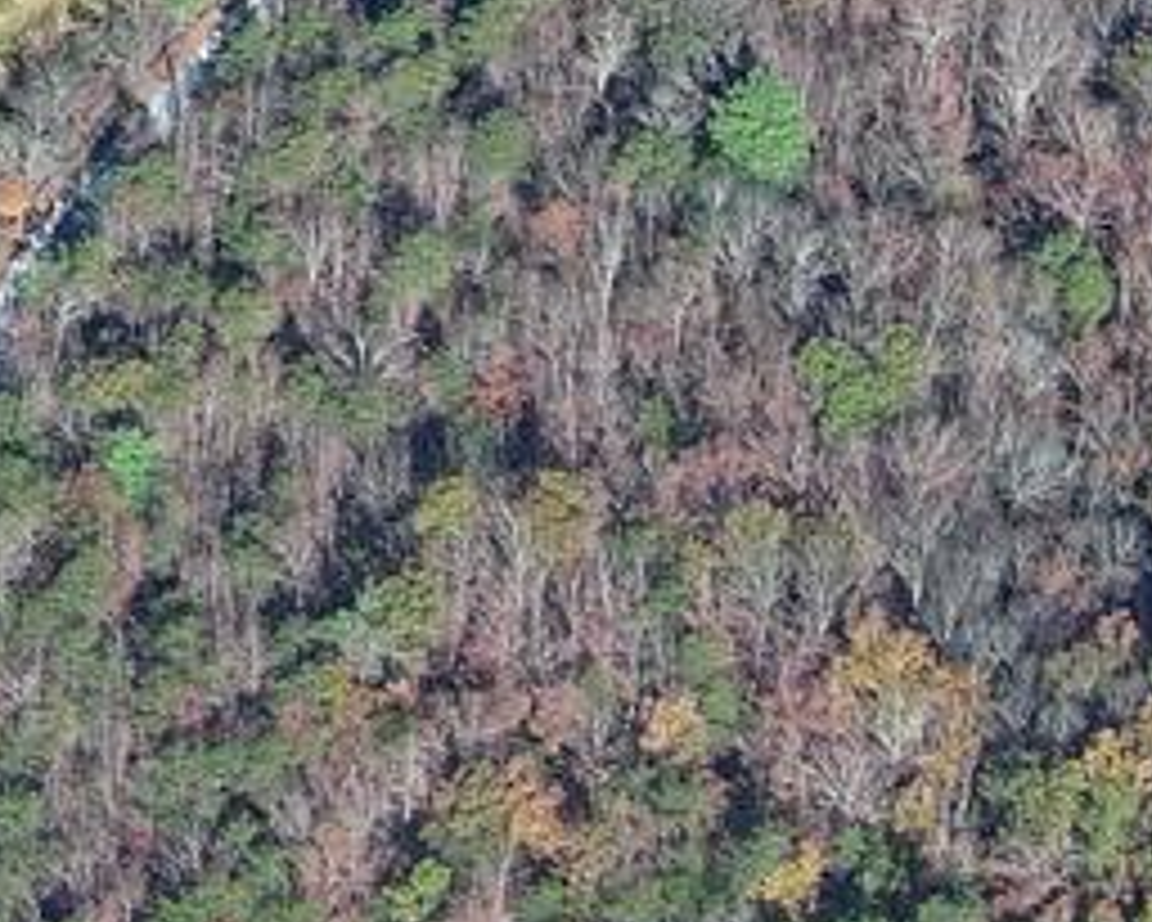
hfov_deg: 8.3
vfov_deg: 6.8
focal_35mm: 218
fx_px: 7435
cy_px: -1068
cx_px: -1310
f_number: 2.8
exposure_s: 1/585
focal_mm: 10.57
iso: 100
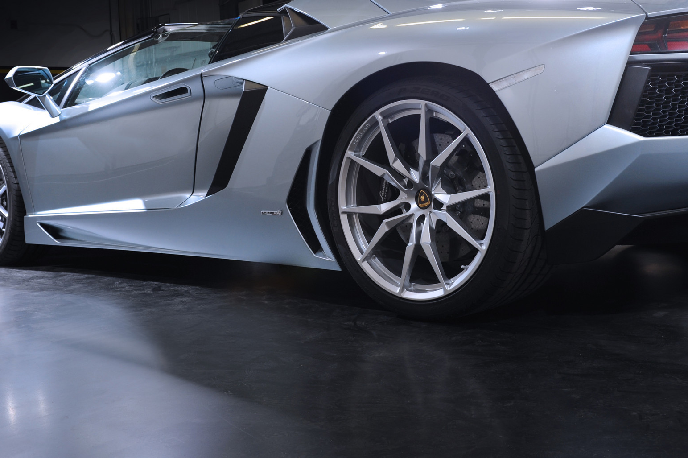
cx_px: 381
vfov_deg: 28.4
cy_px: 147
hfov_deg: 41.9
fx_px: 898
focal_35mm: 47
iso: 400
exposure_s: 1/60
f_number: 6.3
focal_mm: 29
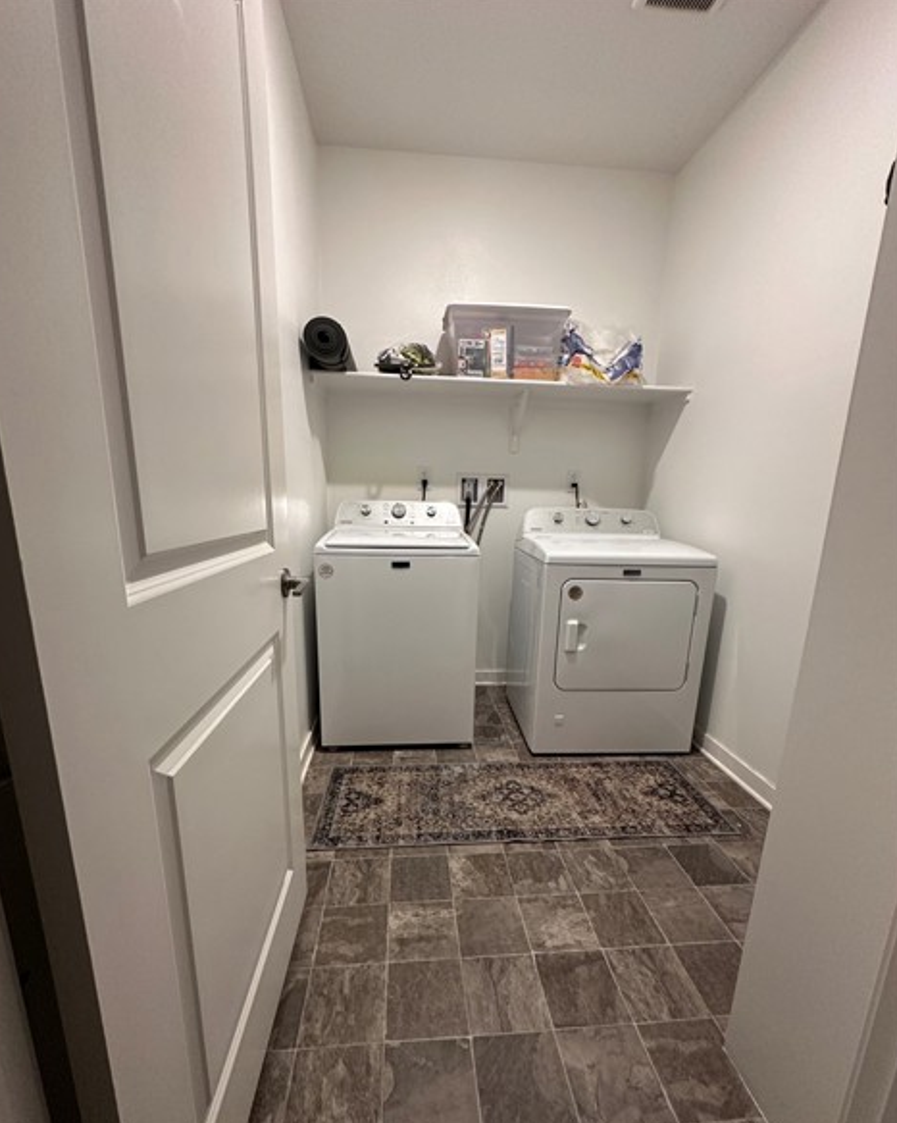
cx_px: 445
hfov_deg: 84.0
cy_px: 611
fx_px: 498
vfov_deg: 96.6
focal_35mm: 15
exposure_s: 1/60
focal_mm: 2.22
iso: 250
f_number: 2.2
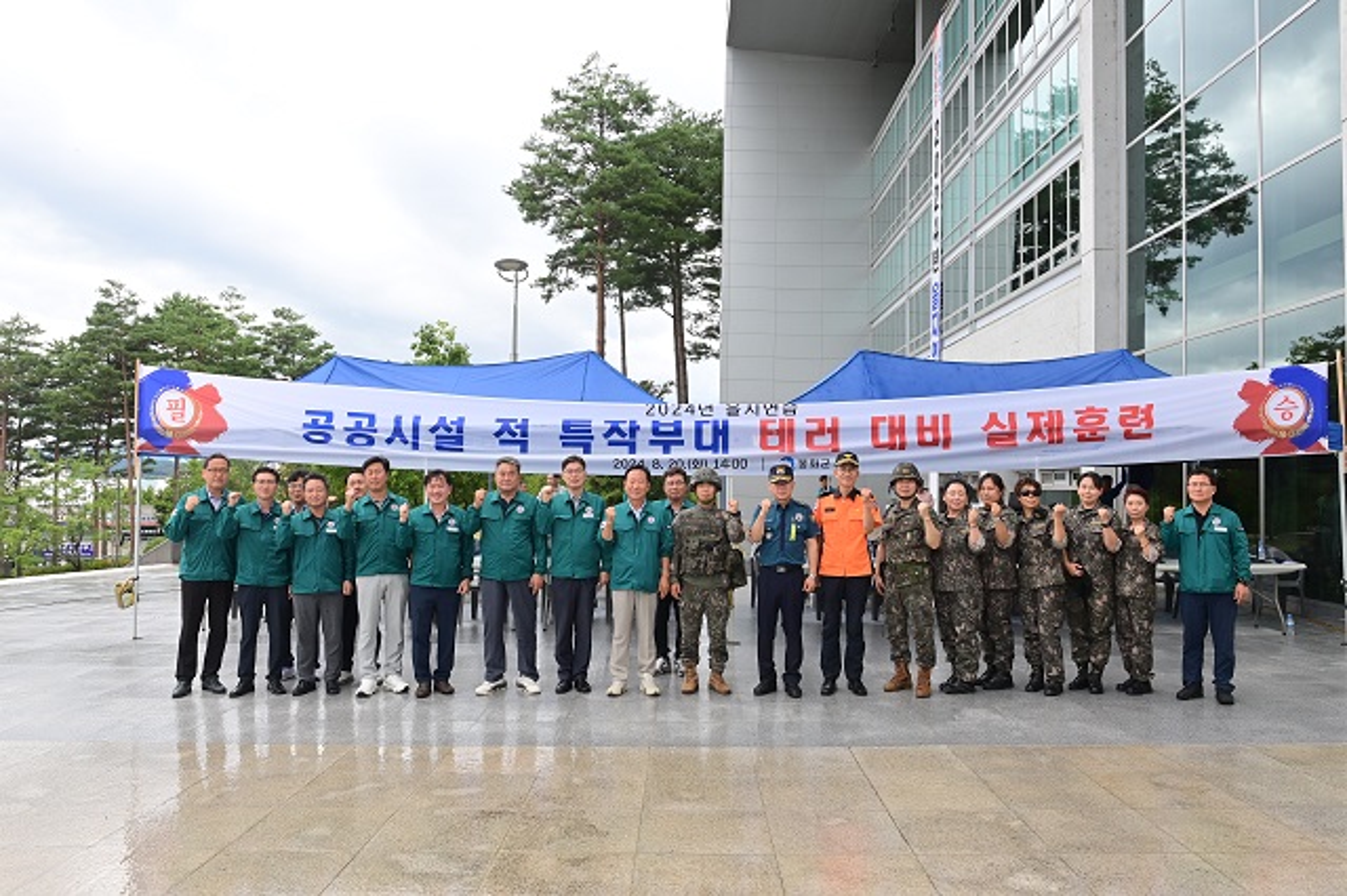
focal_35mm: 27
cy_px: 448
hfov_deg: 67.4
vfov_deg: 47.9
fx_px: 1010
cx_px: 674
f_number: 13
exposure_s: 1/160
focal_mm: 27
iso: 800
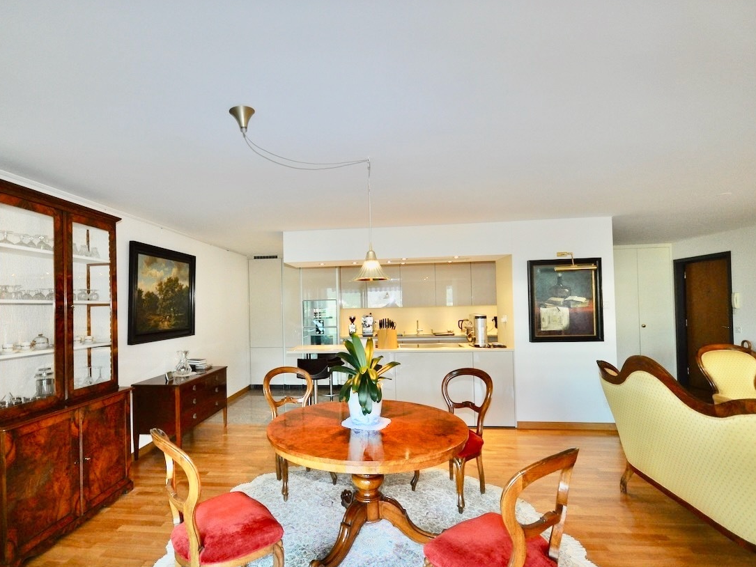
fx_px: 371
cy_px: 292
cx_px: 341
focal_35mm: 17
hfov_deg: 90.7
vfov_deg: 74.7
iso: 800
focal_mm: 10
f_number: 4
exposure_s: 1/60
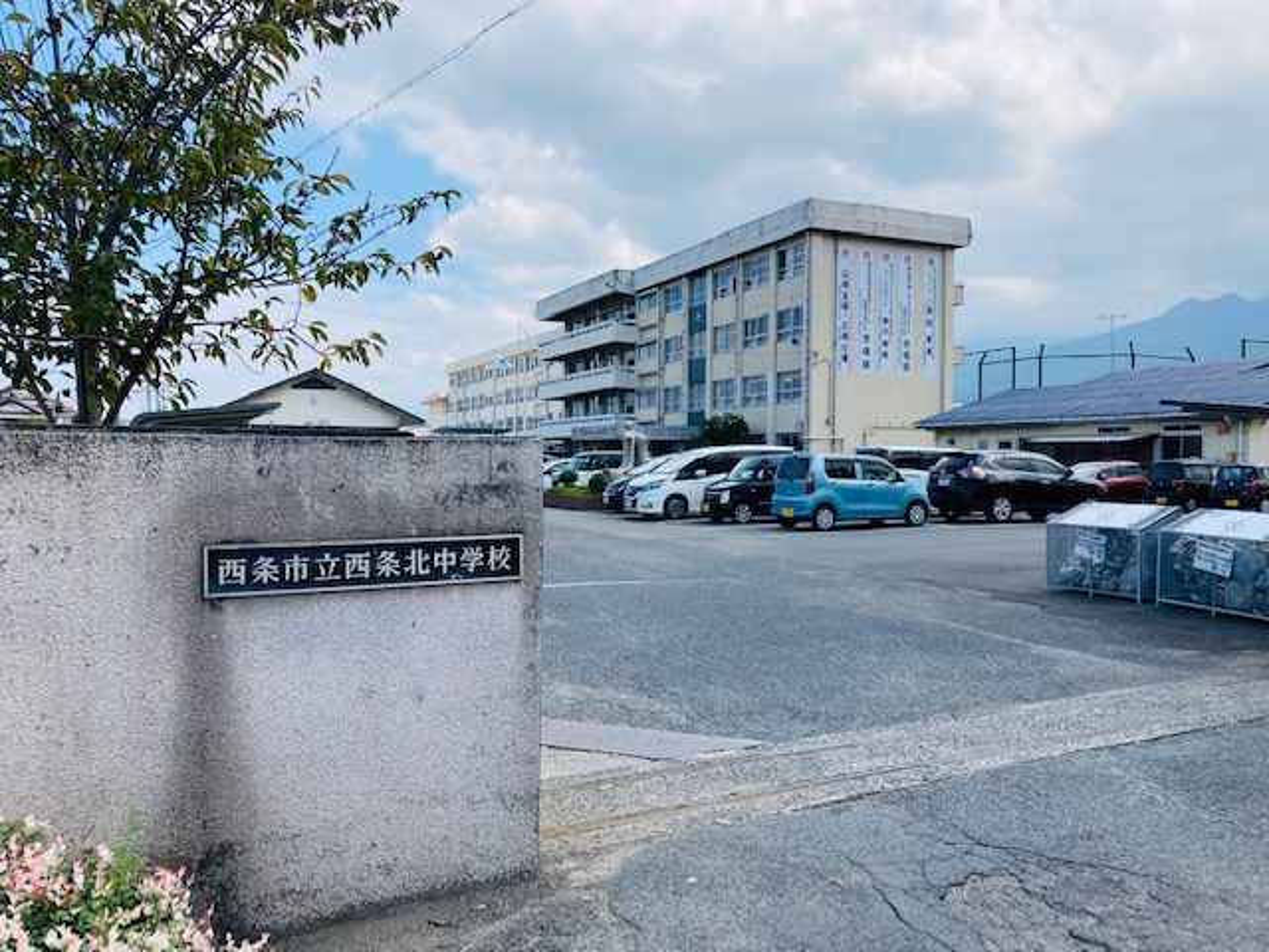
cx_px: 634
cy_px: 476
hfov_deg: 63.4
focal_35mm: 28
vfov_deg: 49.7
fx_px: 1026
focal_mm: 3.99
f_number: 1.8
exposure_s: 1/1799
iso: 20
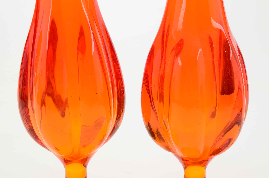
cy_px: 89
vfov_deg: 20.1
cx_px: 134
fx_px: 503
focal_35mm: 68
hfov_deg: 29.9
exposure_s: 1/160
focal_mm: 45
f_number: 25
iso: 100
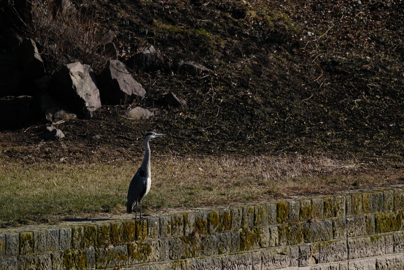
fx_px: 5039
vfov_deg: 3.1
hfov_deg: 4.6
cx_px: 202
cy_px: 135
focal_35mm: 449
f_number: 6.3
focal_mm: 299.3
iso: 160
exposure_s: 1/550
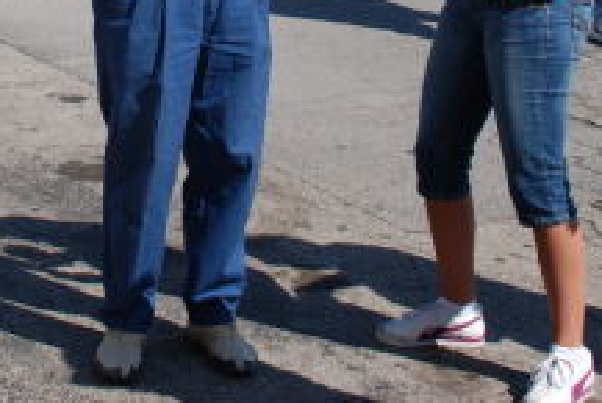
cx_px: 58
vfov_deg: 12.4
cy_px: -175
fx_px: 1774
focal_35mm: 106
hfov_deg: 18.9
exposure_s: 1/250
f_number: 8
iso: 100
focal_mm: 24
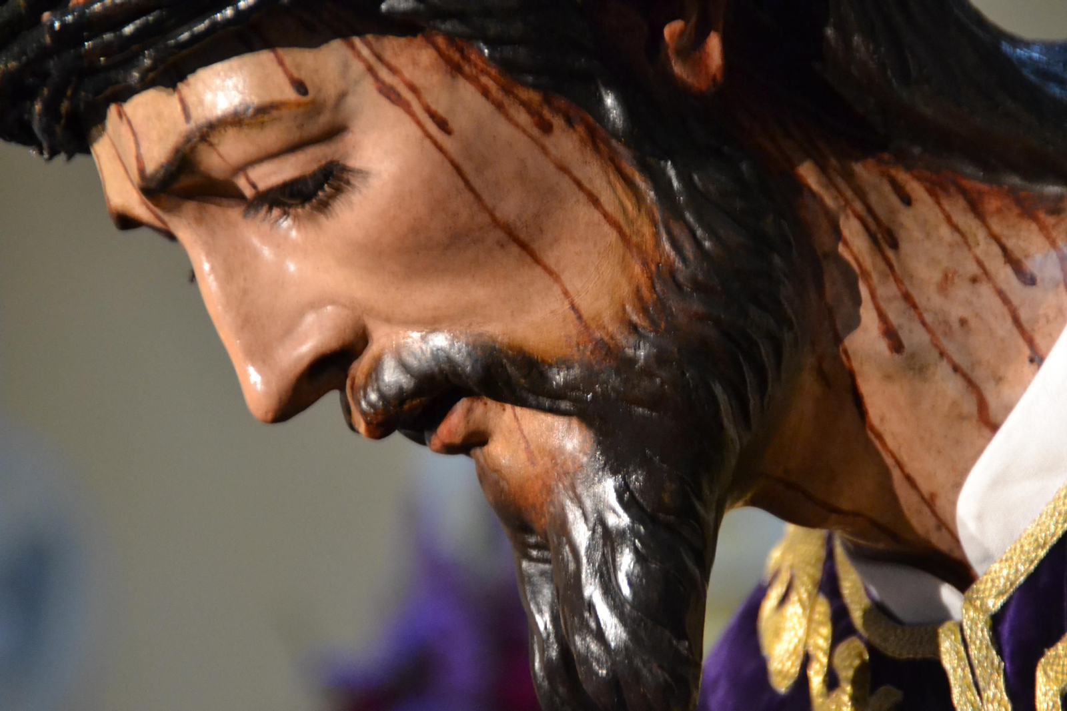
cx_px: 534
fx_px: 8889
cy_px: 356
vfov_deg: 4.6
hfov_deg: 6.9
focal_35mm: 300
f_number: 6.3
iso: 3200
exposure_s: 1/25
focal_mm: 200
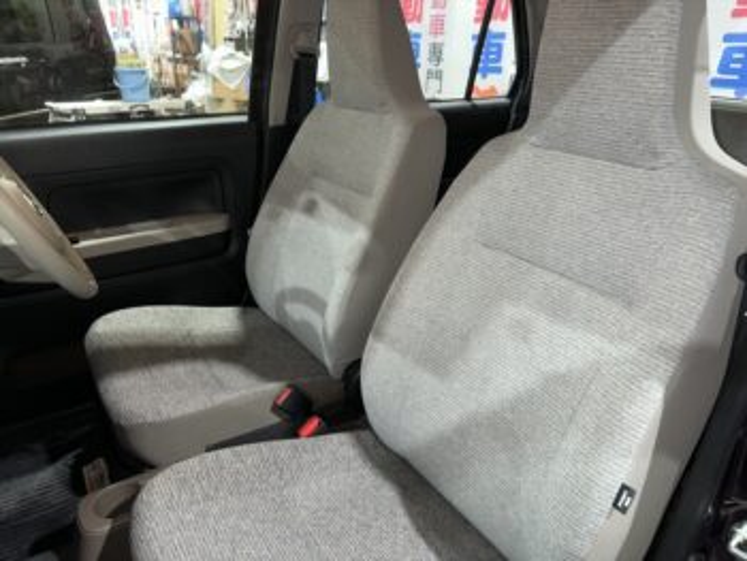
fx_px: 561
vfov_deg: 53.1
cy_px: 280
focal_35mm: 26
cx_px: 374
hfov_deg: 67.3
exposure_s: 1/17
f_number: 1.5
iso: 64
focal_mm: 5.7
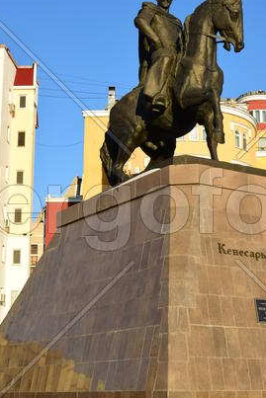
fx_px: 764
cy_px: 209
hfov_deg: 19.7
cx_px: 185
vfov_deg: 29.2
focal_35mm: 69
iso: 100
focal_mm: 32
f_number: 9
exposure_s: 1/125
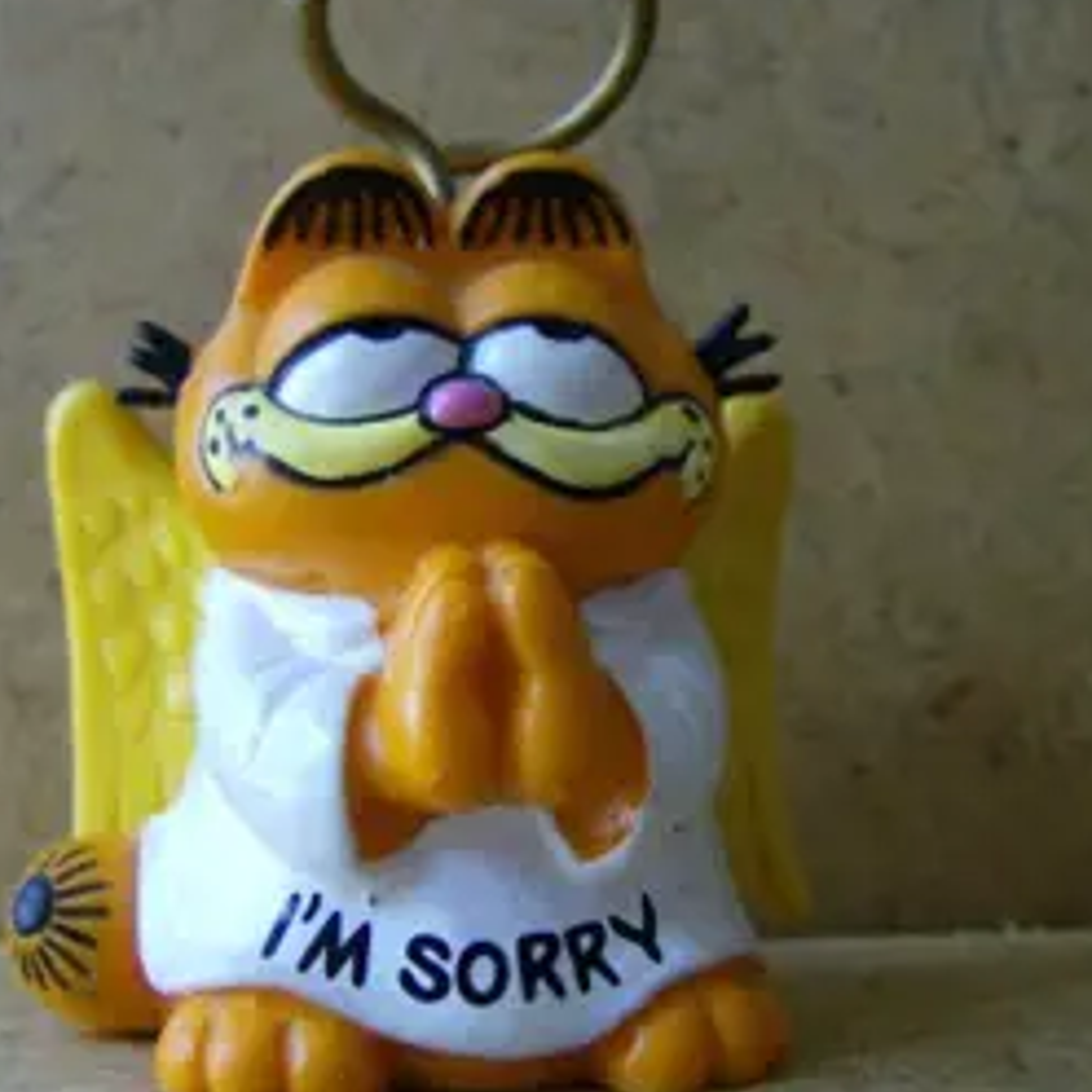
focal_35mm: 61
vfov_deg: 28.2
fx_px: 2177
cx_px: 539
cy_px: 550
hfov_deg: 28.2
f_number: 2.8
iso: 100
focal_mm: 6
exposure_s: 1/73.5
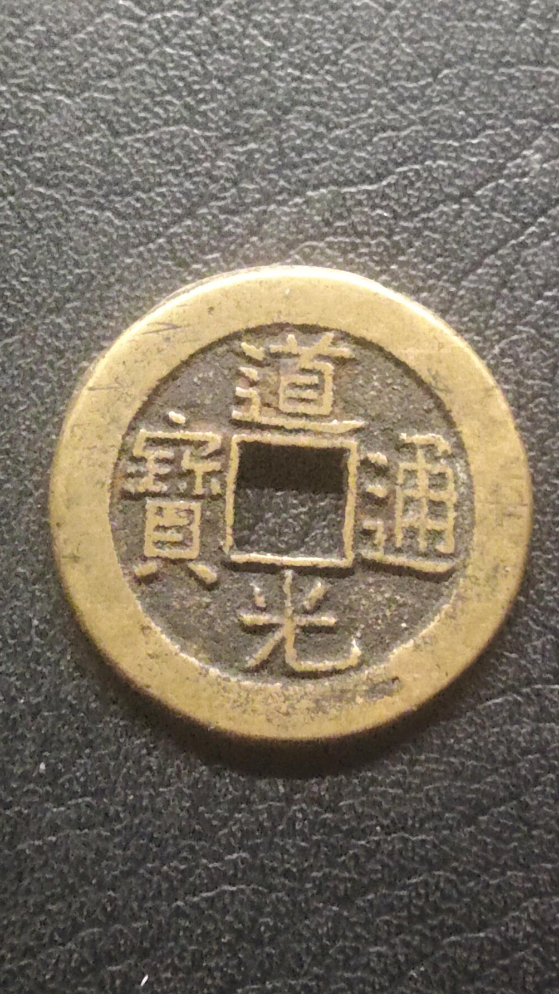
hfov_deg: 21.8
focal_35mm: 55
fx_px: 1449
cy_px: 499
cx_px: 321
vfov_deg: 37.8
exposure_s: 1/25
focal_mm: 3.42
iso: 1600
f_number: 2.2
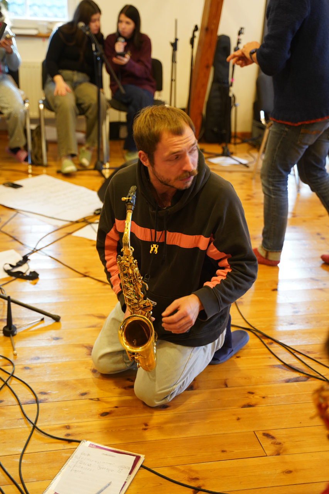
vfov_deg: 40.3
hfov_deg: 27.5
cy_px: 247
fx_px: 672
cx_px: 164
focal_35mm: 49
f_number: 2.8
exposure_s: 1/160
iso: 2000
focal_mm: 49
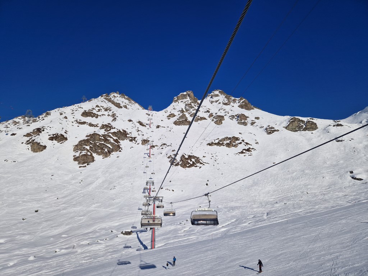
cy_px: 138
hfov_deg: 73.9
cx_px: 184
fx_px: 245
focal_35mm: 23
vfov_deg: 58.9
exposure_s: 1/5840
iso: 50
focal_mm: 5.4
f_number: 1.8
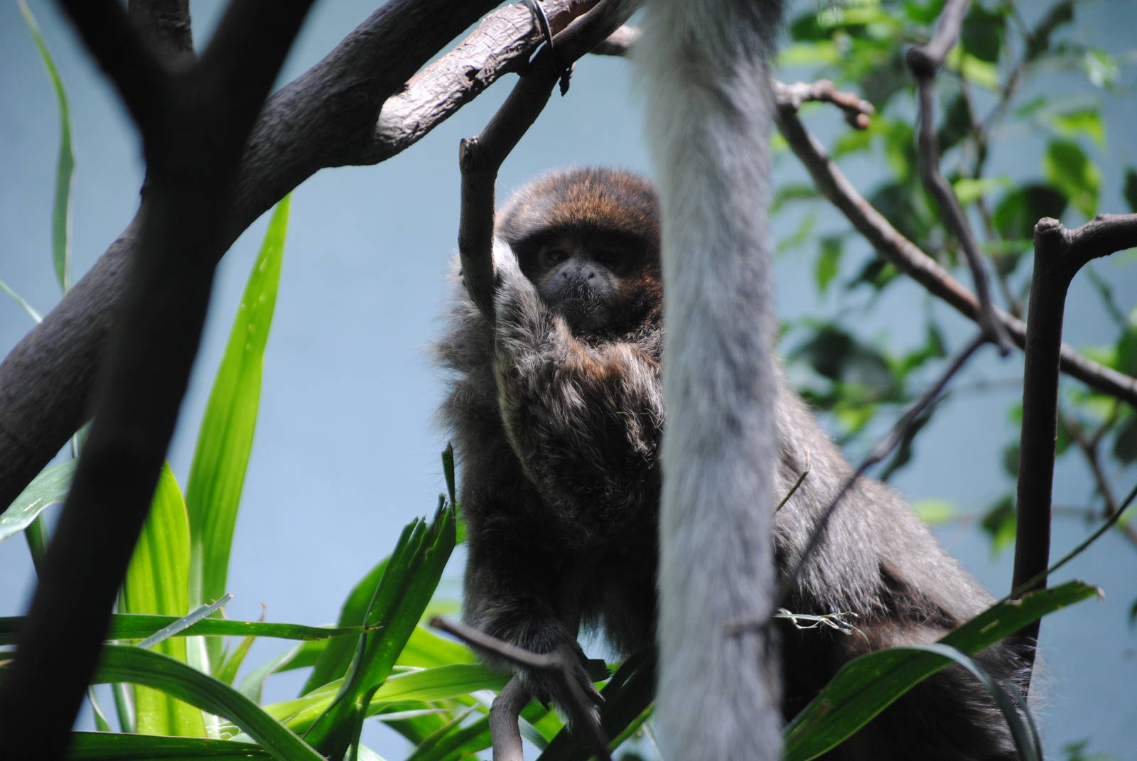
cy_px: 380
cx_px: 568
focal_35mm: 180
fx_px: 5692
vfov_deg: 7.7
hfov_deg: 11.4
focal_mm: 120
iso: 320
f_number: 4.8
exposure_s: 1/125
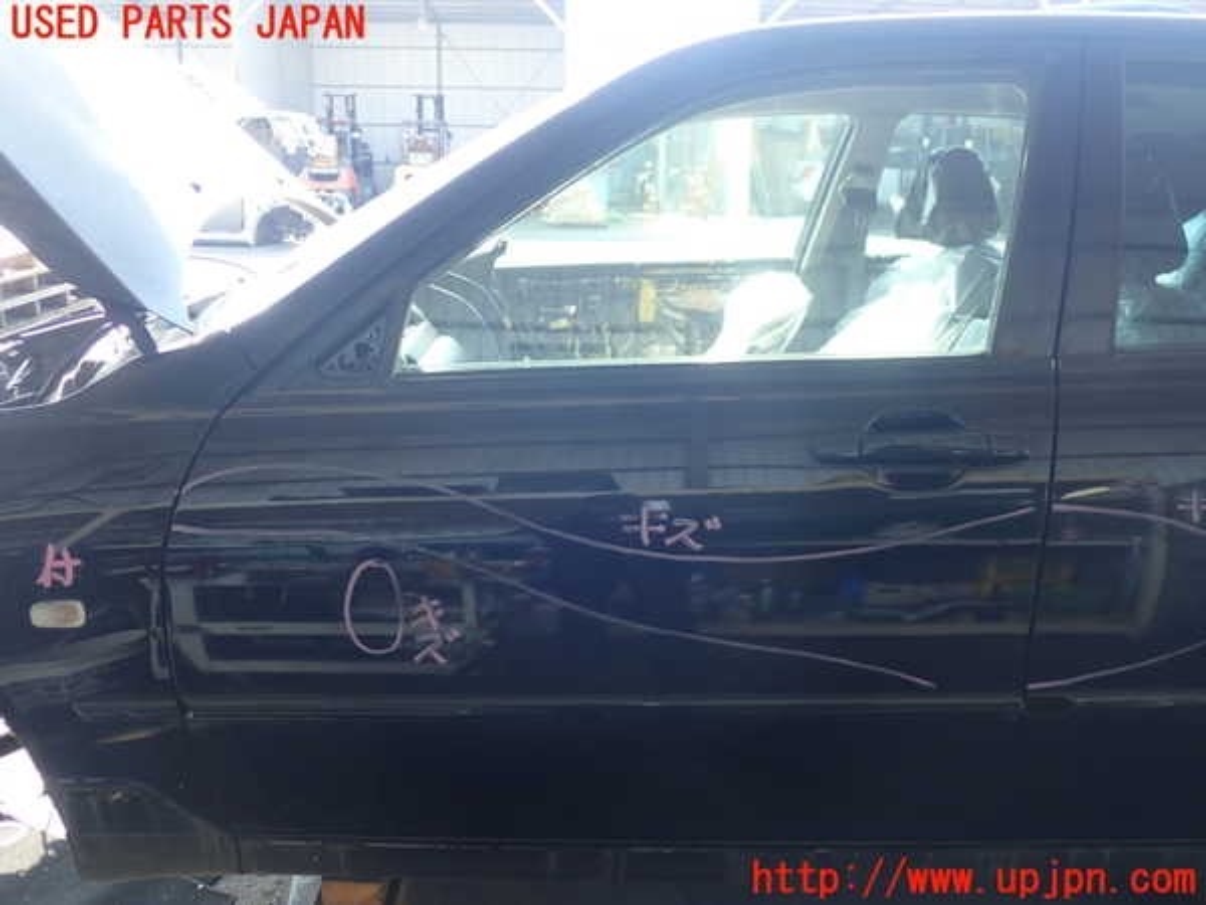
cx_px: 603
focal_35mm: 32
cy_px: 452
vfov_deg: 44.2
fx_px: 1115
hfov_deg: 56.8
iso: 160
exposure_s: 1/125
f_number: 2.4
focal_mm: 5.87
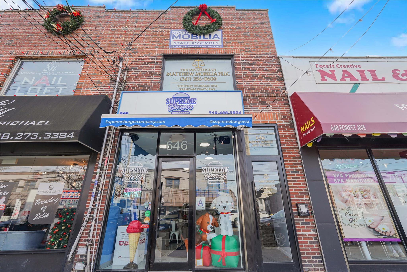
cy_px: 136
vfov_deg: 72.0
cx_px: 204
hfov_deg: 95.0
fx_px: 187
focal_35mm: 16
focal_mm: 16.5
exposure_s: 1/100
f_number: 5.6
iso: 100
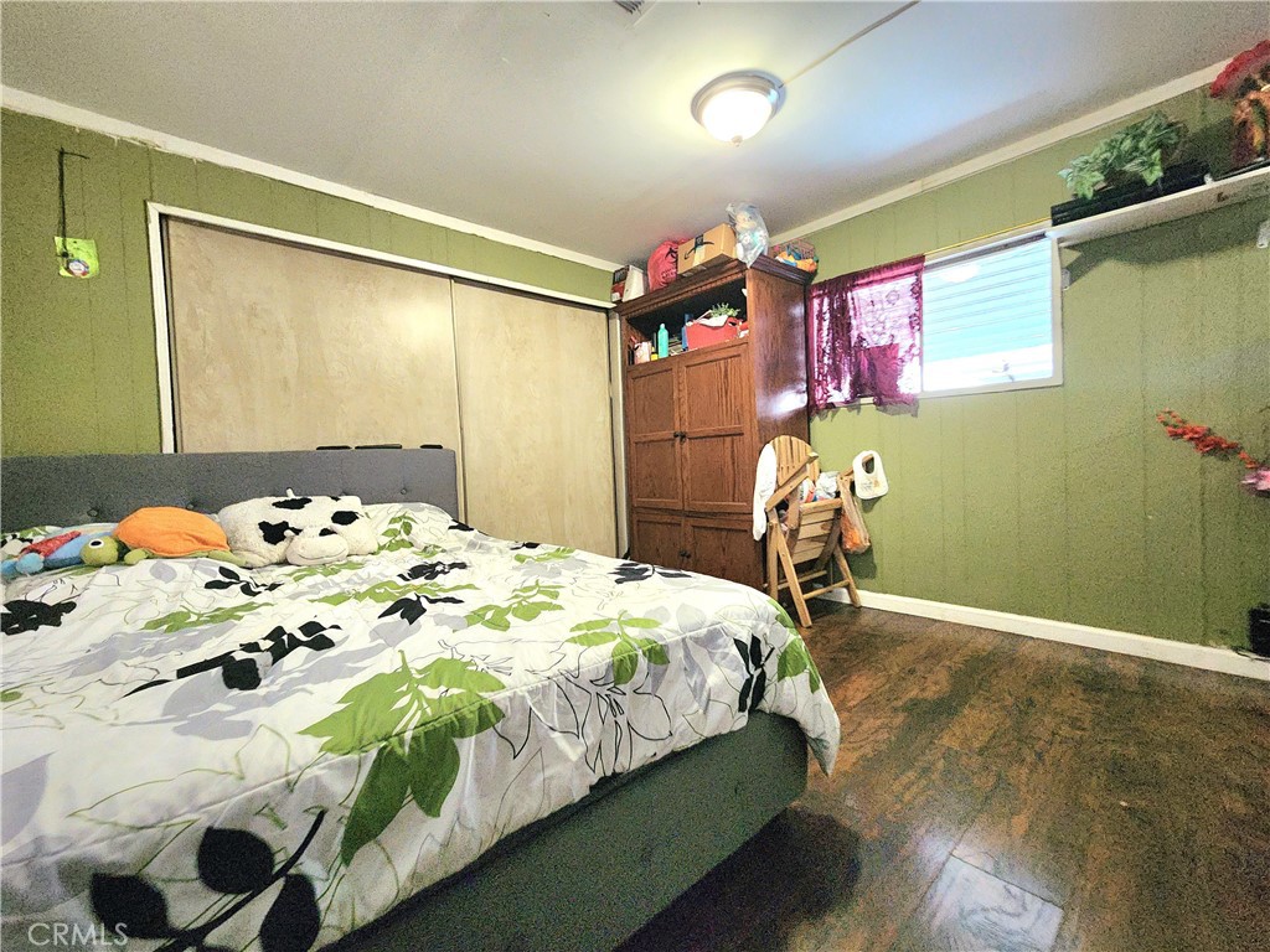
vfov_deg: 89.9
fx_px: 477
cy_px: 476
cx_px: 635
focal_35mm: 13
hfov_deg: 106.2
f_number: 2.2
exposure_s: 1/24
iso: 640
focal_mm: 2.2
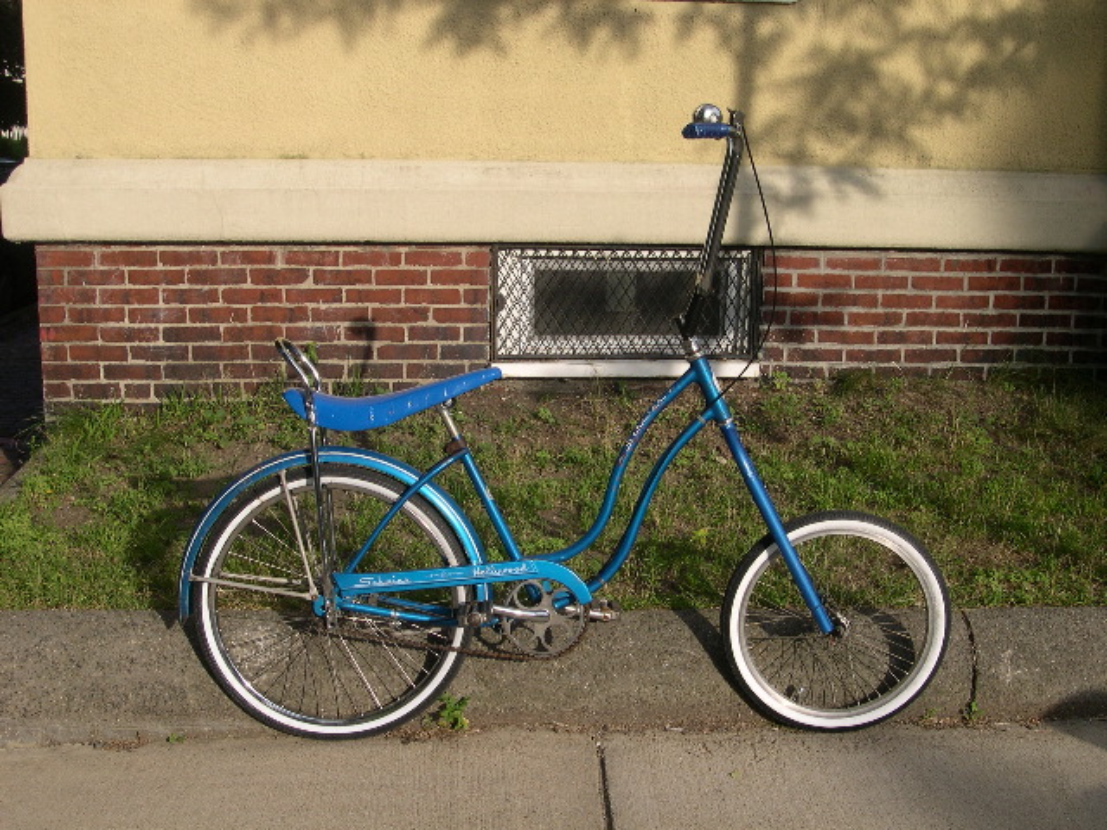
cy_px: 415
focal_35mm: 47
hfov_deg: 40.4
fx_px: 1503
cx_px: 554
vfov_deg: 30.9
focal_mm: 10.1
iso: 100
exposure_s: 1/115
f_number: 8.4
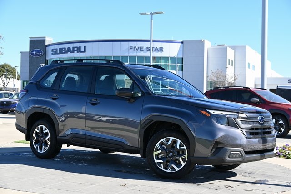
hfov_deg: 35.9
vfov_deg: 24.4
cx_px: 146
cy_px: 97
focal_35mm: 56
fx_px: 449
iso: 110
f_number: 5.6
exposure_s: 1/250
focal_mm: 37
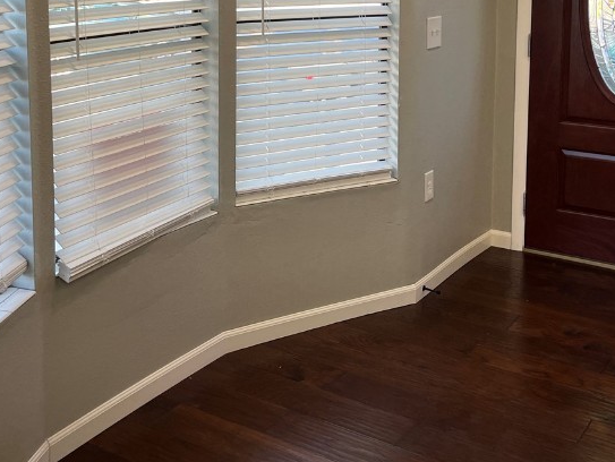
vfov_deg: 28.8
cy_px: 63
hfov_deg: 38.9
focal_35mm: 49
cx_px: 293
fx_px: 871
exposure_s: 1/120
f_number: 1.6
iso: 40
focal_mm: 5.1
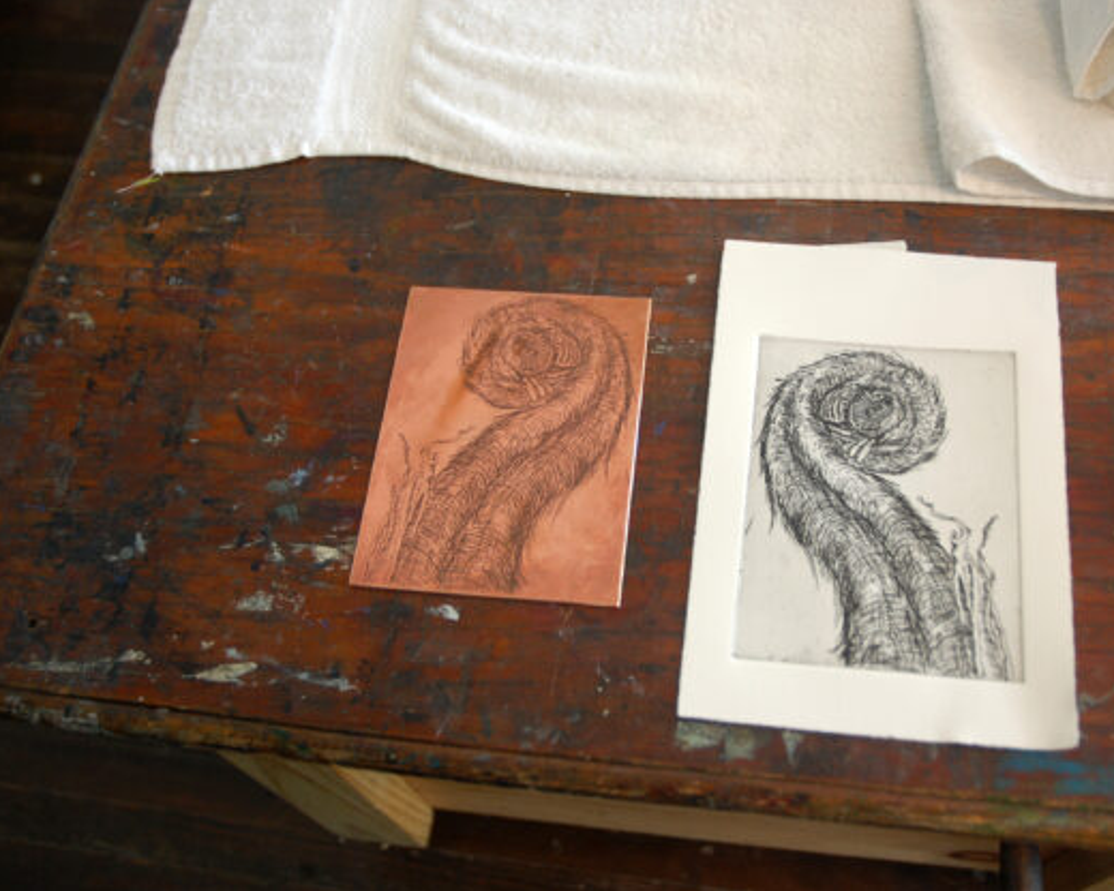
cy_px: 443
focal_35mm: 41
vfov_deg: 36.5
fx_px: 1352
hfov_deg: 44.7
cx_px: 636
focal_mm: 24
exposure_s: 1/50
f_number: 3.8
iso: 400
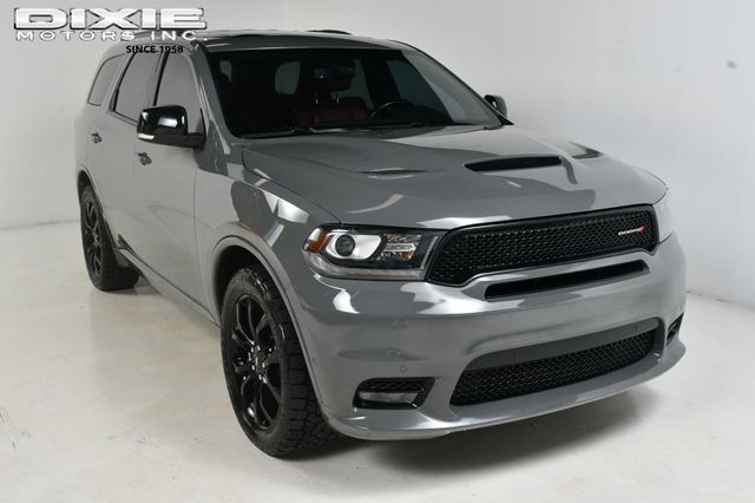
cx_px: 378
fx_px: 817
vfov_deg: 34.2
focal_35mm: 39
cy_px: 252
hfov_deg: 49.6
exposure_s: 1/160
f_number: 11
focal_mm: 26
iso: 100
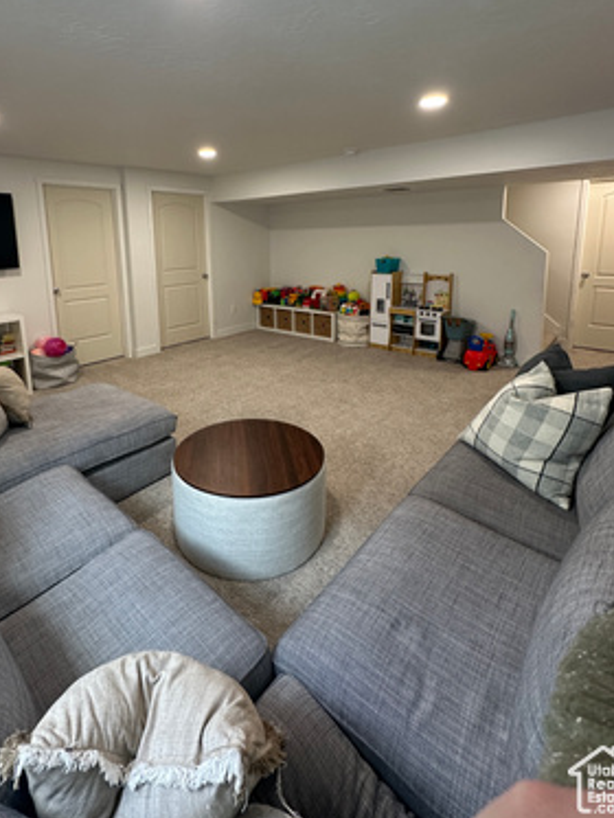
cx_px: 261
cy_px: 305
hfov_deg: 71.2
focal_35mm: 18
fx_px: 425
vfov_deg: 86.0
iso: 200
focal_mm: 2.22
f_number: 2.2
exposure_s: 1/60
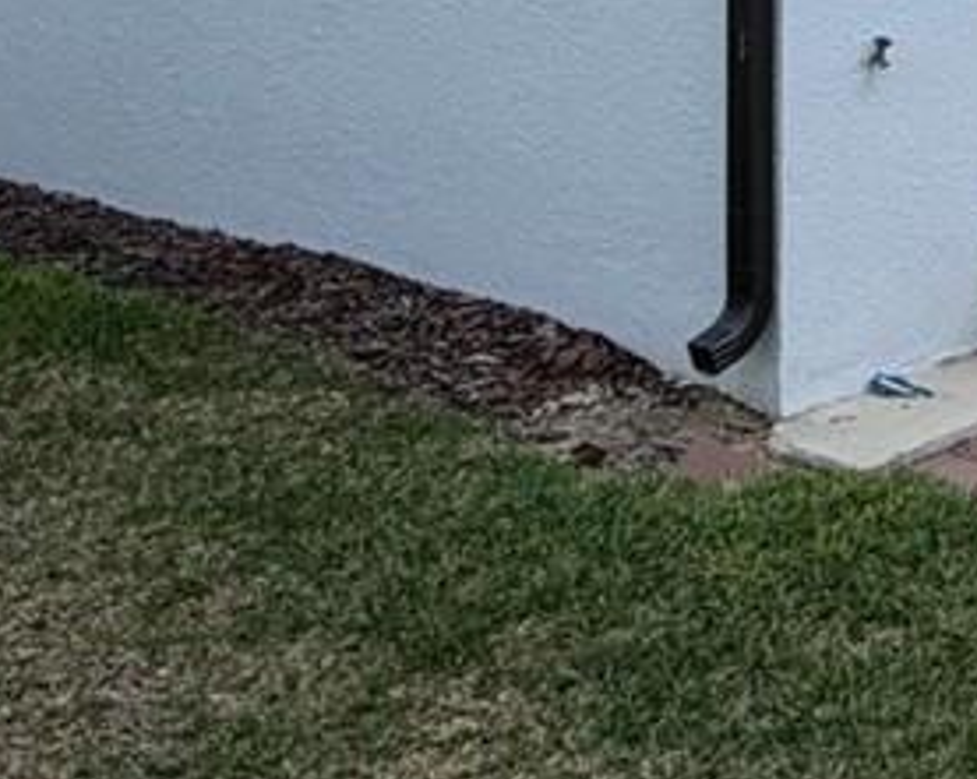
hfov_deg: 21.6
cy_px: -490
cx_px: 1309
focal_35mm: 79
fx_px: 2282
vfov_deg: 17.0
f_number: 2.2
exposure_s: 1/1001
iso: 25
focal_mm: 2.22
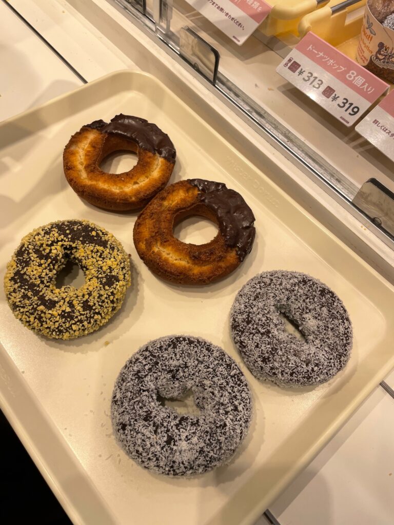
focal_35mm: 26
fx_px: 395
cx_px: 197
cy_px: 262
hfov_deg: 53.1
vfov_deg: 67.3
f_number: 1.6
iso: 32
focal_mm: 4.2
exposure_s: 1/261
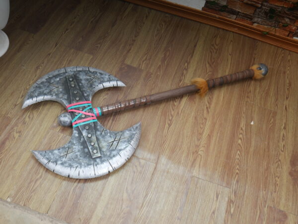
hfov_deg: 51.3
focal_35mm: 36
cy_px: 112
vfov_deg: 39.7
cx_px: 149
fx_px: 310
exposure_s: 1/80
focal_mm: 18
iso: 400
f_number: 9
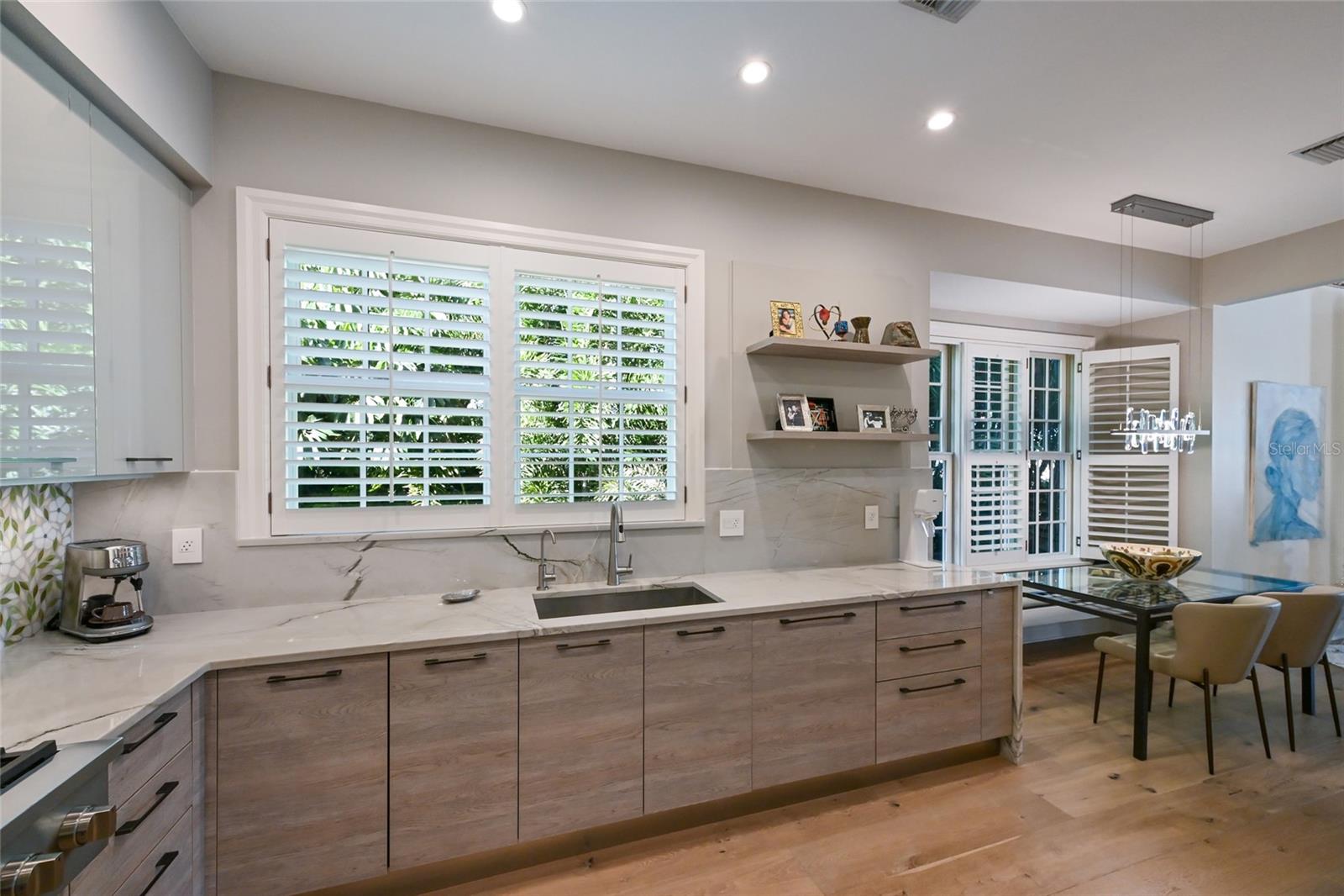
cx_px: 672
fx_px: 523
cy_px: 448
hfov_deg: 104.3
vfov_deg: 81.2
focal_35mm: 14
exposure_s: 1/60
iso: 3200
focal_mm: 14
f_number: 8
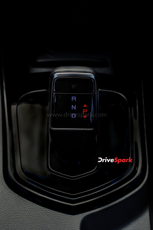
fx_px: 312
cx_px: 76
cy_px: 115
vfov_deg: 40.3
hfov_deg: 27.5
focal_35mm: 49
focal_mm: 49
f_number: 9
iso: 200
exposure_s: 1/80
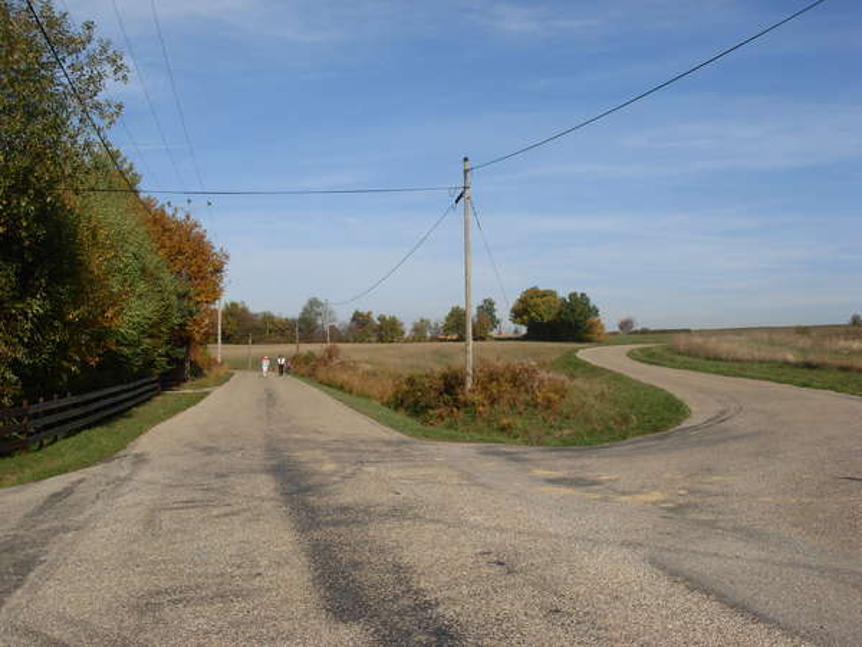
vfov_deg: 37.7
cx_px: 431
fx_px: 946
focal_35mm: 38
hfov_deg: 49.0
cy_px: 324
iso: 79
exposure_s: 1/703
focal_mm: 6.3
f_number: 4.9
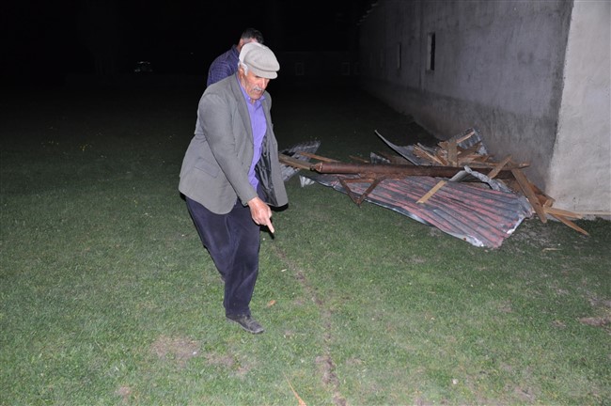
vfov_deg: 41.6
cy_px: 203
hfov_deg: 59.5
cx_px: 306
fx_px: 534
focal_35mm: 32
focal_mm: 21
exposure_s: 1/60
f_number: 4.5
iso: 1000
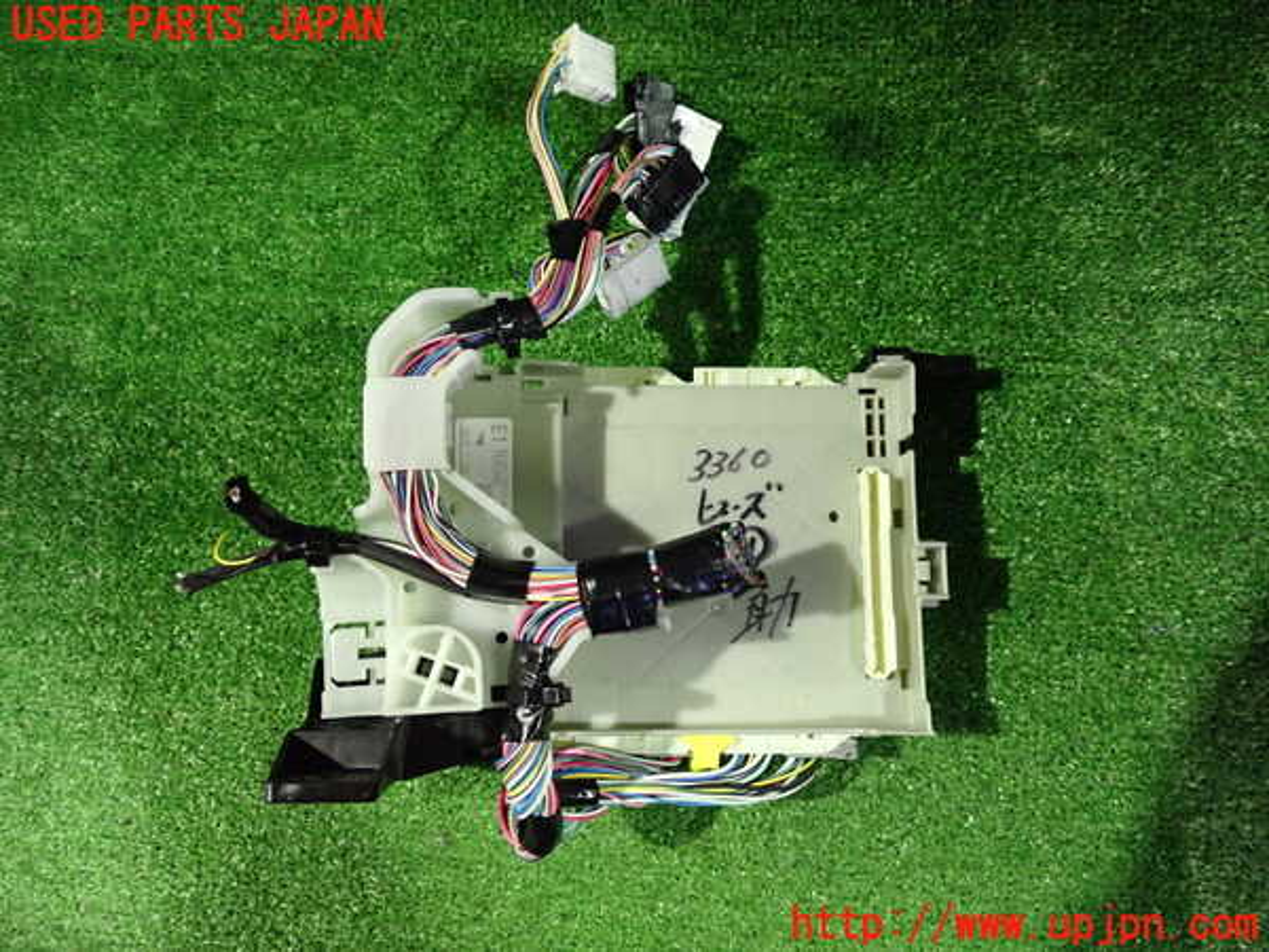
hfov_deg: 60.0
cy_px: 476
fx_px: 1100
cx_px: 634
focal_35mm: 30
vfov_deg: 46.8
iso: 800
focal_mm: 5.4
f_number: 2.3
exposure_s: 1/25
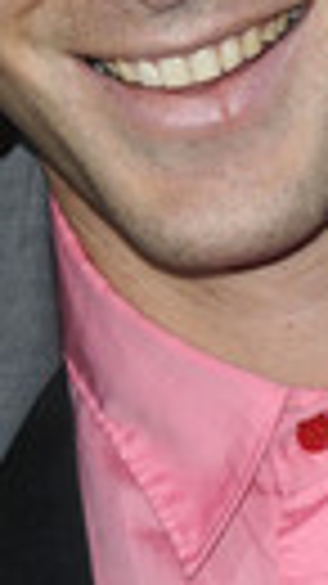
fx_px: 6425
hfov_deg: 2.9
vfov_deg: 5.2
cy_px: 58
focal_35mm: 415
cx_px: 204
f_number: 4
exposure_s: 1/160
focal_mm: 86
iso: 400
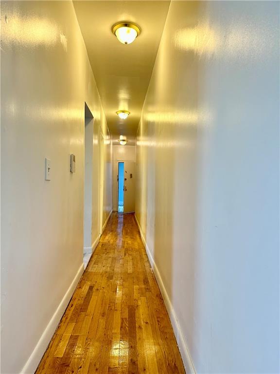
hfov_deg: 56.8
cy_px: 187
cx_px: 140
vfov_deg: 71.6
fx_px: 259
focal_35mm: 24
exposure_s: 1/120
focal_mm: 6.86
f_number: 1.78
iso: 160
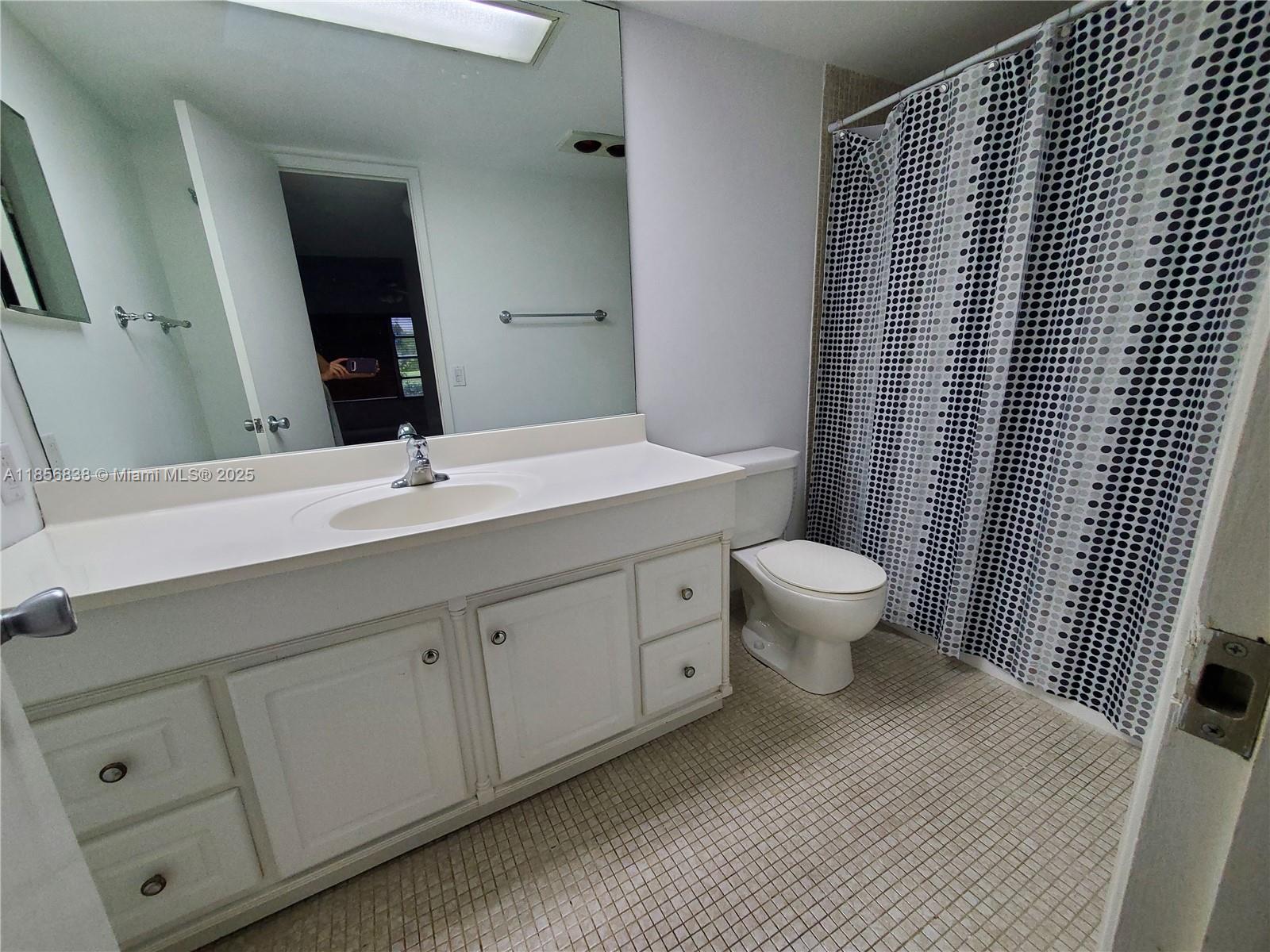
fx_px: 477
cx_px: 635
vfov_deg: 89.9
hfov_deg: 106.2
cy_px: 476
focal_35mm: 13
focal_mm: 1.8
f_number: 2.2
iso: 160
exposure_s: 1/59
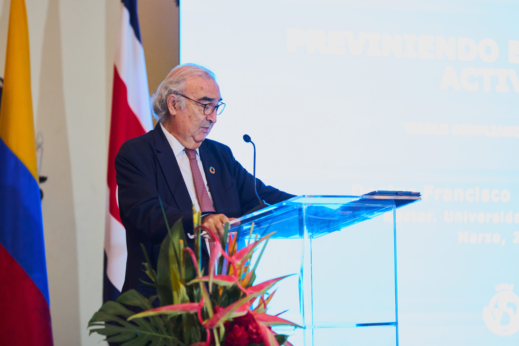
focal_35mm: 174
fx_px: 2508
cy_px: 173
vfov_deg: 7.9
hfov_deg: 11.8
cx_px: 260
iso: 2000
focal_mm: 174
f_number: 2.8
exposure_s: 1/125
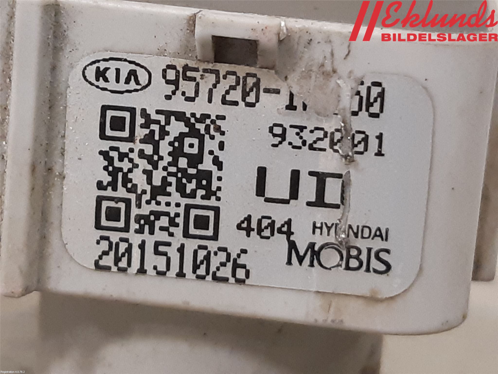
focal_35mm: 26
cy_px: 187
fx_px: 374
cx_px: 249
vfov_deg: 53.1
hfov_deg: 67.3
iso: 200
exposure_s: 1/33
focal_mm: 3.93
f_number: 1.7
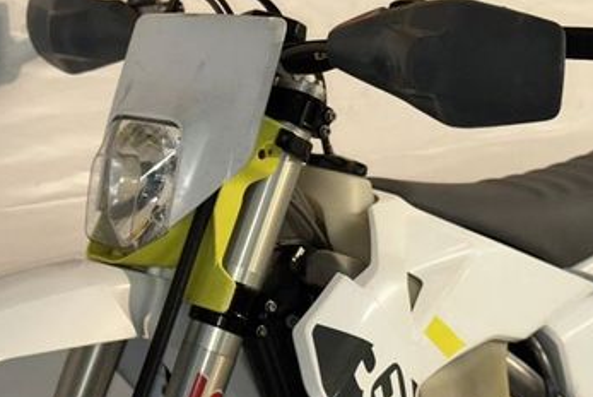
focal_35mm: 92
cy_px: 229
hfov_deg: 21.9
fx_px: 1517
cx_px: 128
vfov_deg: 14.9
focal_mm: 6.86
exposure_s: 1/33
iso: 64
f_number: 1.78
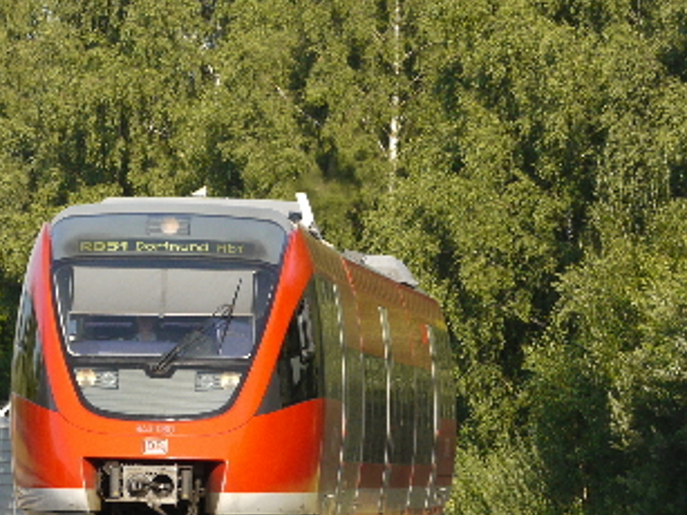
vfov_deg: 2.9
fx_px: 10038
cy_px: 347
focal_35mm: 506
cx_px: 69
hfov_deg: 3.9
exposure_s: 1/500
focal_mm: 97
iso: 400
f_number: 10
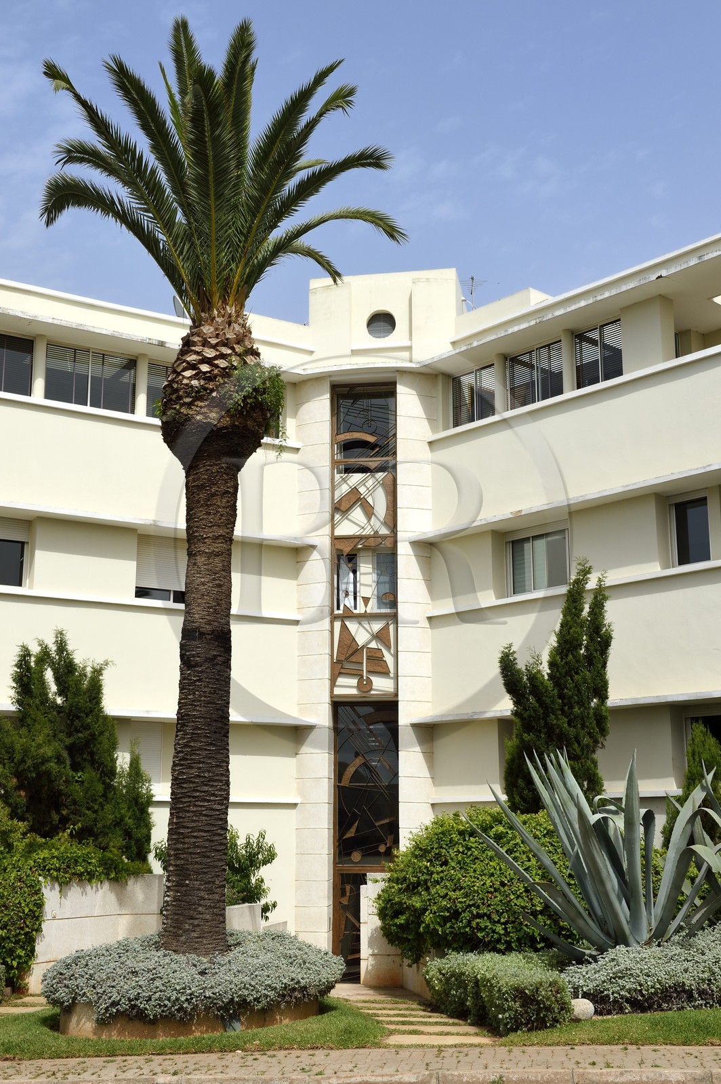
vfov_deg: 44.5
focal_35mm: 44
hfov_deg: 30.5
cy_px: 542
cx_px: 360
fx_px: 1324
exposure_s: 1/250
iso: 200
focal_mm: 44
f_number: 14
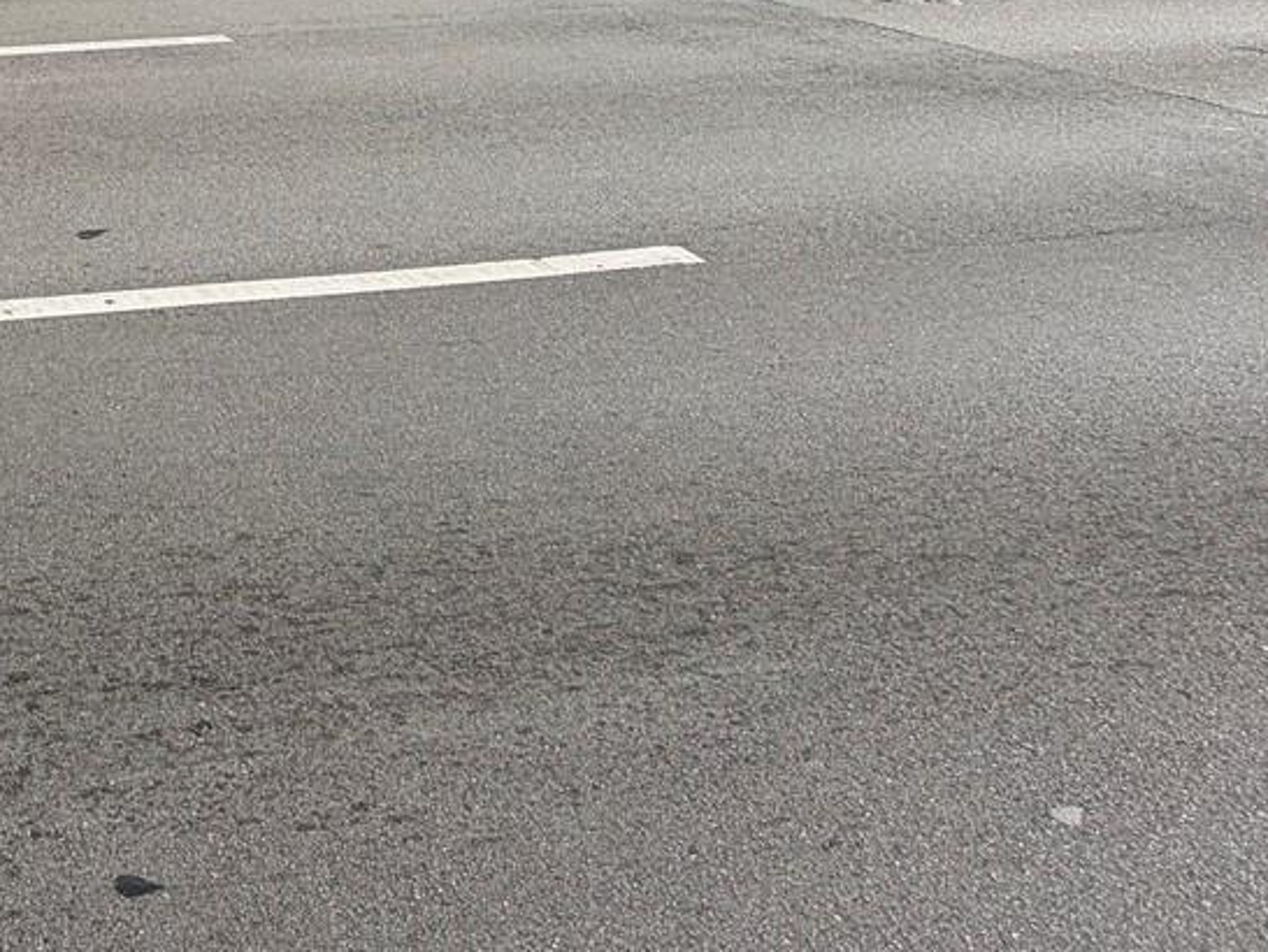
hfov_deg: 36.9
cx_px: -193
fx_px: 1503
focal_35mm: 41
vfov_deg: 28.6
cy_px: -293
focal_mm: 2.22
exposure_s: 1/970
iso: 20
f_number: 2.2
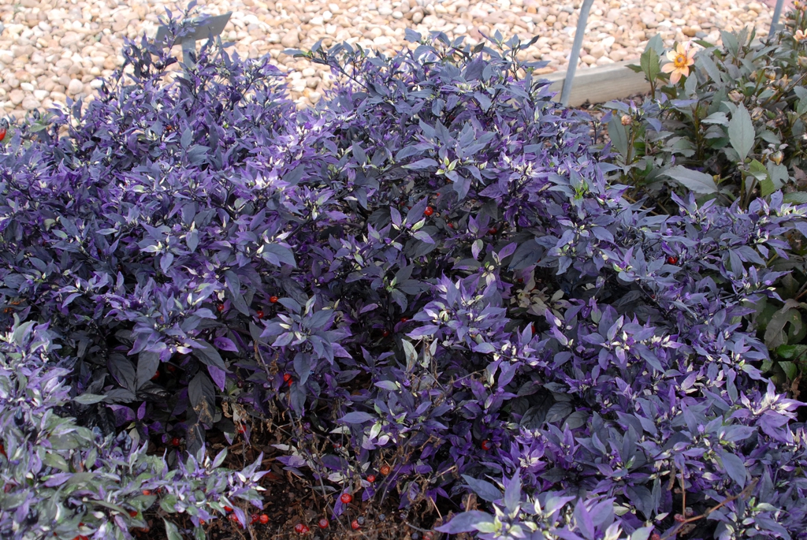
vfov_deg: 32.0
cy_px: 270
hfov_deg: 46.4
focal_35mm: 42
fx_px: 942
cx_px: 404
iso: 400
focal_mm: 28
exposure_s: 1/125
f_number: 5.6
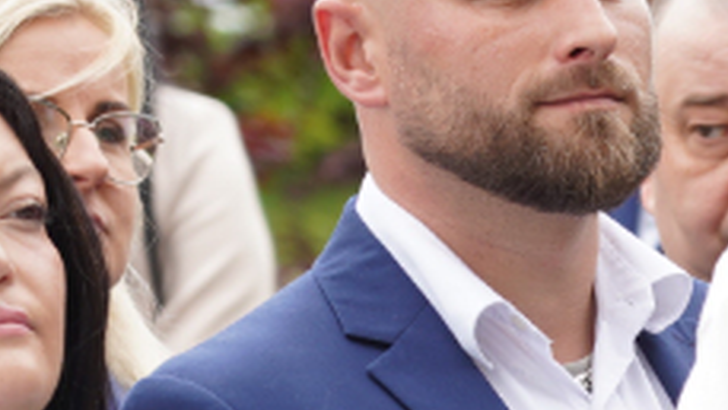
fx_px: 12069
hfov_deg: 3.4
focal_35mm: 625
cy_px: 536
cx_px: 1367
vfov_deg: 1.9
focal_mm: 105
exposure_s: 1/100
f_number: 5
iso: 100
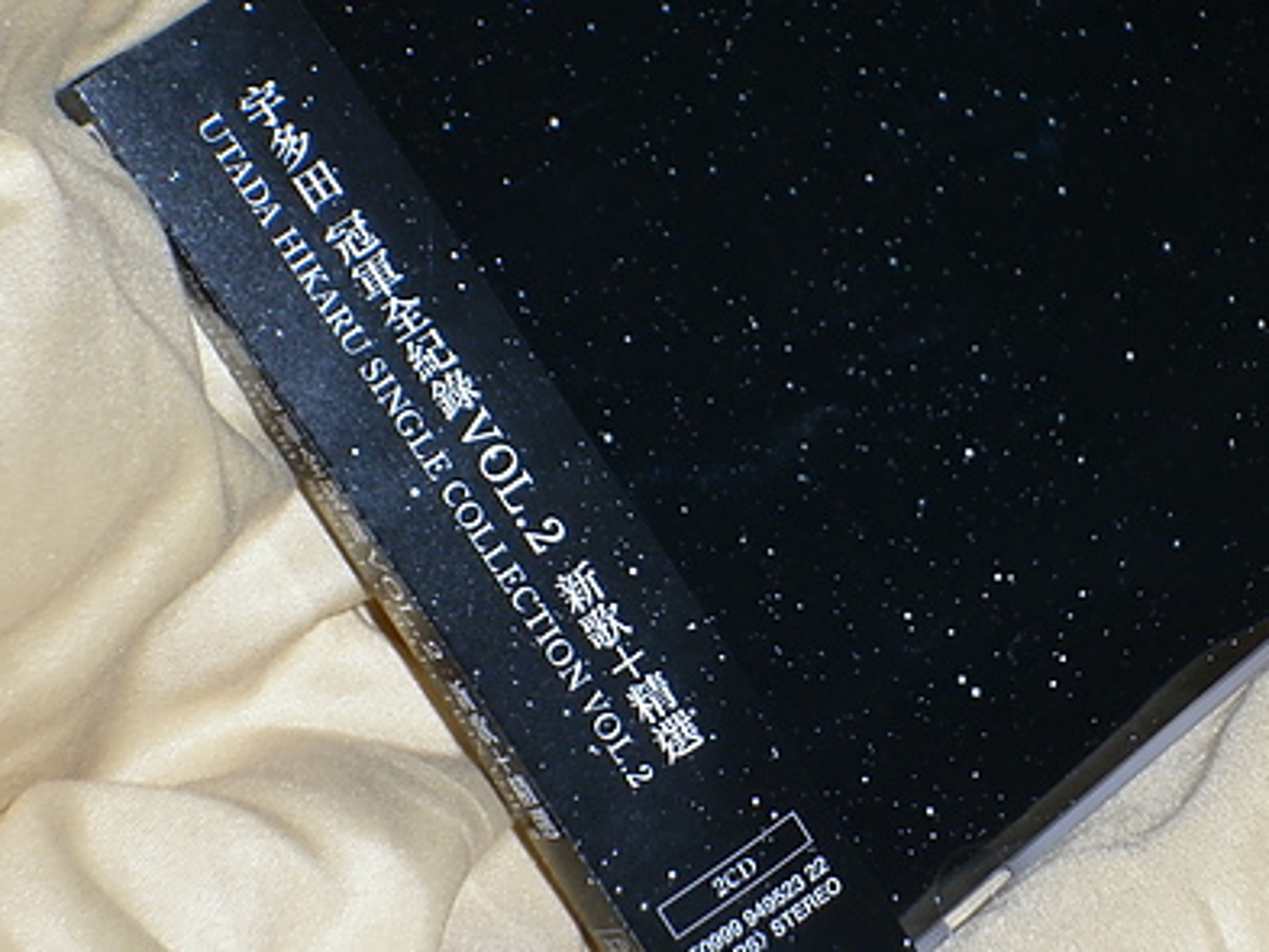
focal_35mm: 171
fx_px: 6271
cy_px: 355
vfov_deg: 8.7
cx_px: 872
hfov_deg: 11.5
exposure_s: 1/125
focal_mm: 20
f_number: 6.2
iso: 100
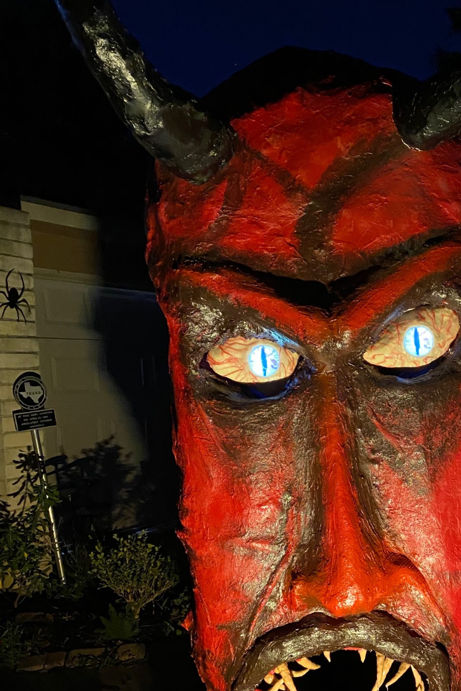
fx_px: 807
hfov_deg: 31.0
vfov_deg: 45.8
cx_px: 380
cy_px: 449
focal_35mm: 42
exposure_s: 1/30
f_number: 1.8
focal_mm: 4.25
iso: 640
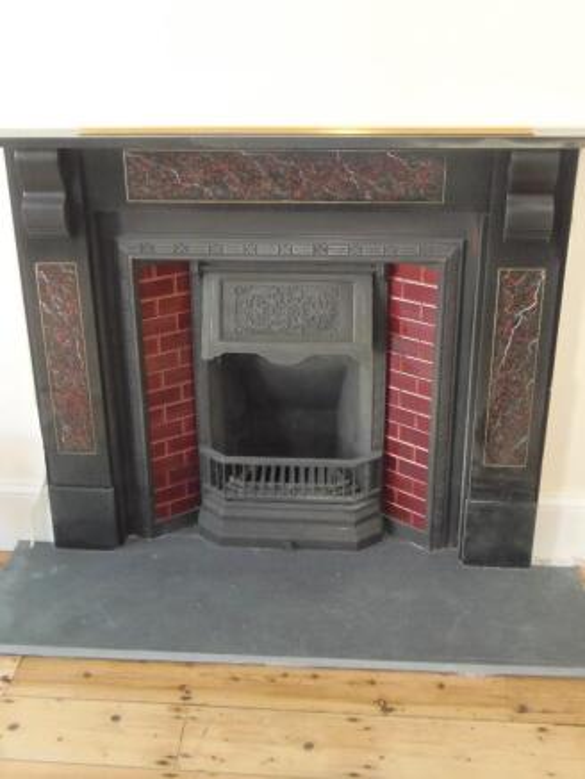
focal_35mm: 35
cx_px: 292
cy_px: 390
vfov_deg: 52.6
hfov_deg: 40.7
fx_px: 788
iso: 400
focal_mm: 6.5
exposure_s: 1/40
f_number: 3.4
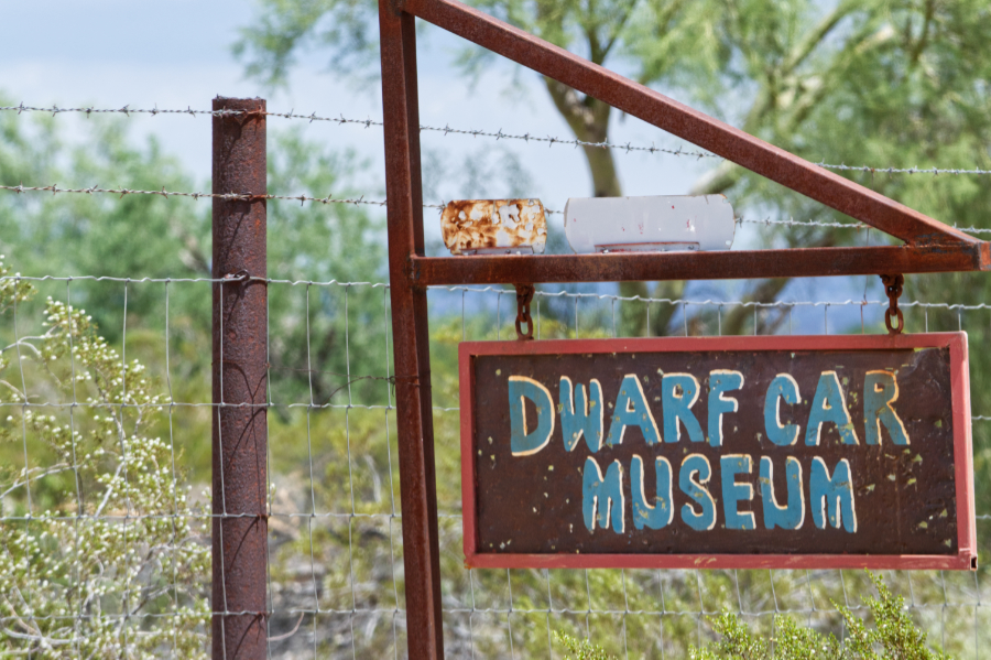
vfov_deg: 3.1
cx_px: 496
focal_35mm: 450
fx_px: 12380
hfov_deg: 4.6
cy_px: 330
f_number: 13
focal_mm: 300
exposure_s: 1/640
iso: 800
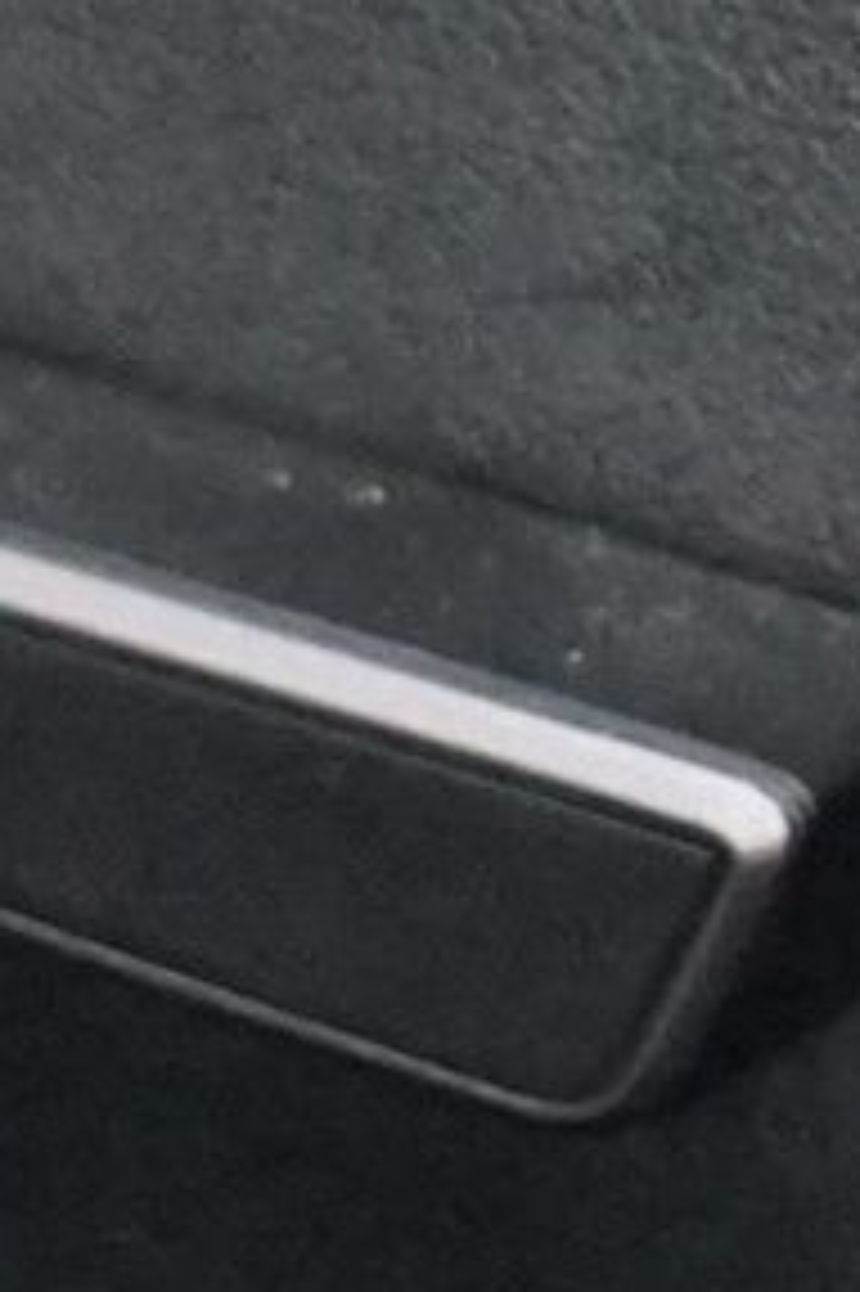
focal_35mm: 523
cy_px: 824
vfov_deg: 3.9
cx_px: 1004
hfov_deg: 2.6
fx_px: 18762
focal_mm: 60
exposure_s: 1/20
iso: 6400
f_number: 5
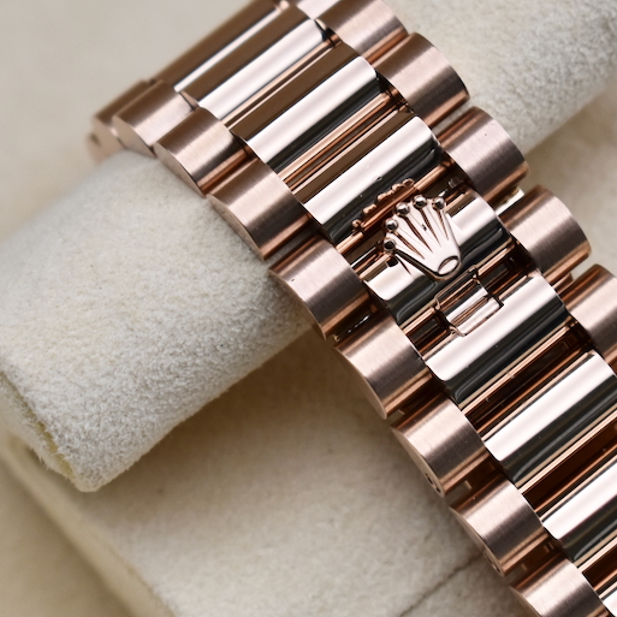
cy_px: 236
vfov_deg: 10.0
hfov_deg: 10.0
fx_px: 3530
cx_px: 416
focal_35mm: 175
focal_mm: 55
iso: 400
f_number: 7.1
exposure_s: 1/125
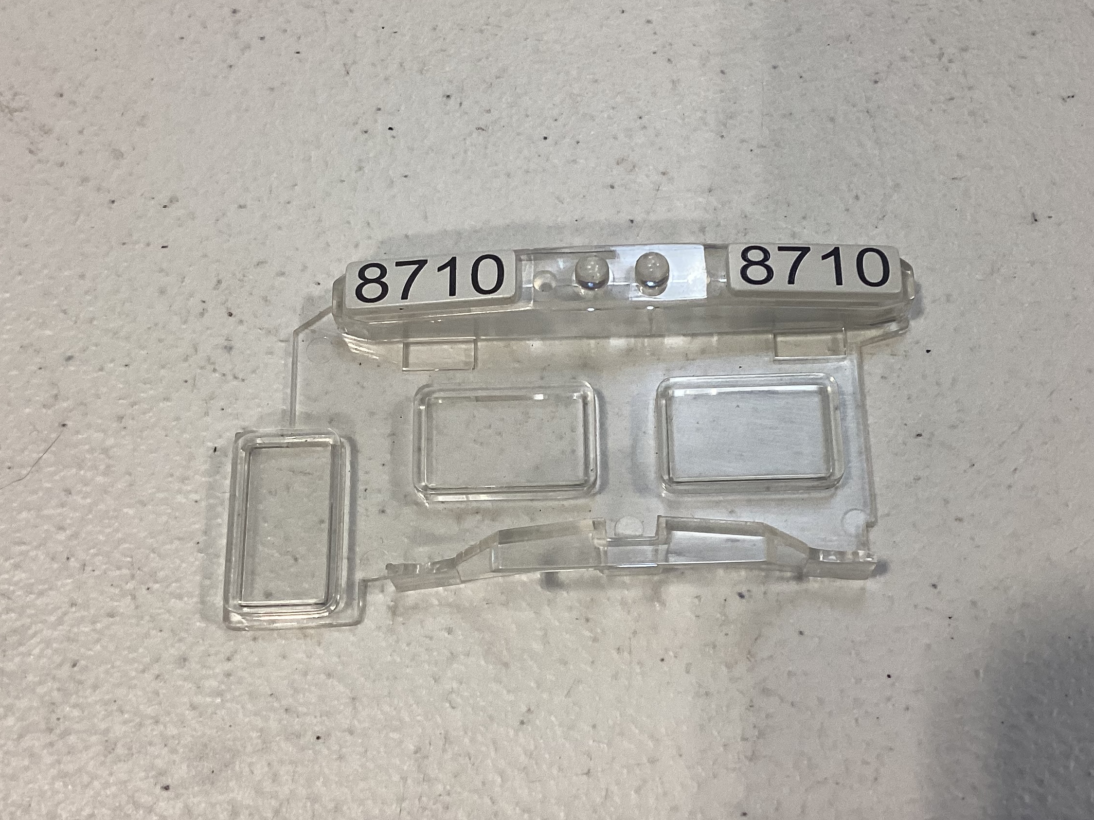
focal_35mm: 45
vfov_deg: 32.1
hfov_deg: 42.1
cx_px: 589
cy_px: 341
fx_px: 1422
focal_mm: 3.3
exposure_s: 1/60
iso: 64
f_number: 2.4
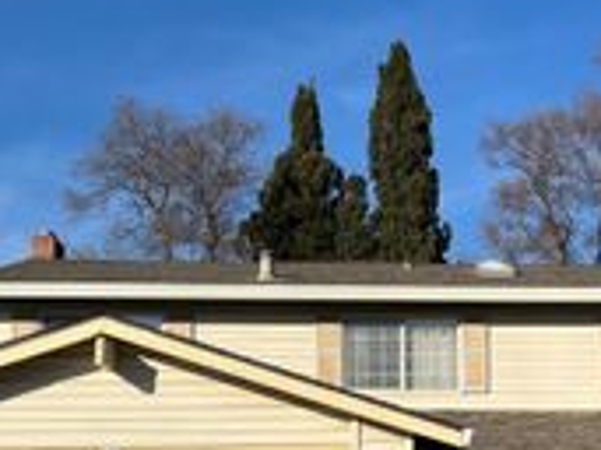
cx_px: 478
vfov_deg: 18.9
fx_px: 1319
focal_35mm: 76
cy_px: 445
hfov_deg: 25.3
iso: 50
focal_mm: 5.7
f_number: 1.5
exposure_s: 1/6211
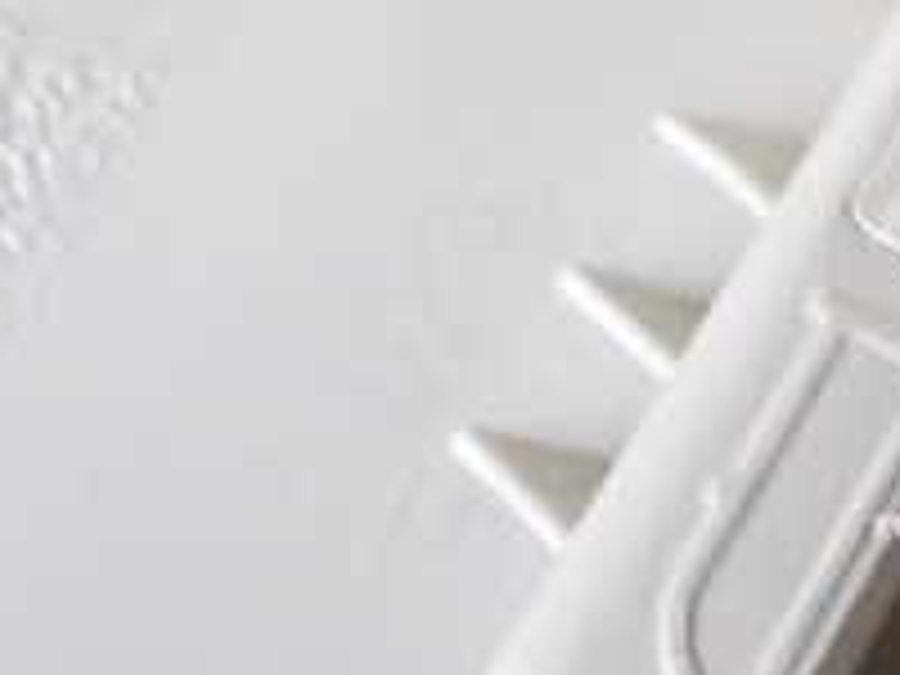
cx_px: 1017
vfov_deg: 16.4
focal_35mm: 90
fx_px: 2340
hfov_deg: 20.6
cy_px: 328
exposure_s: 1/30
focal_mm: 5.4
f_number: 2.3
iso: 1250
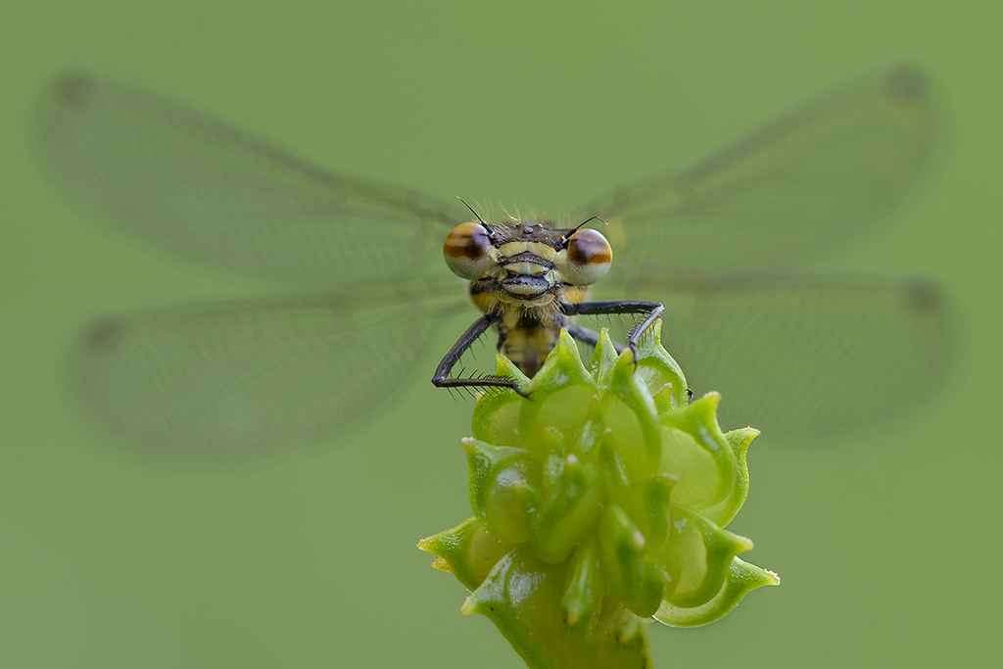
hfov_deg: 7.6
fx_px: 7523
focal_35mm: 270
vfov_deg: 5.1
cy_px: 334
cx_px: 502
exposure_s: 1/4
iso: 100
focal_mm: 180
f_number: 13
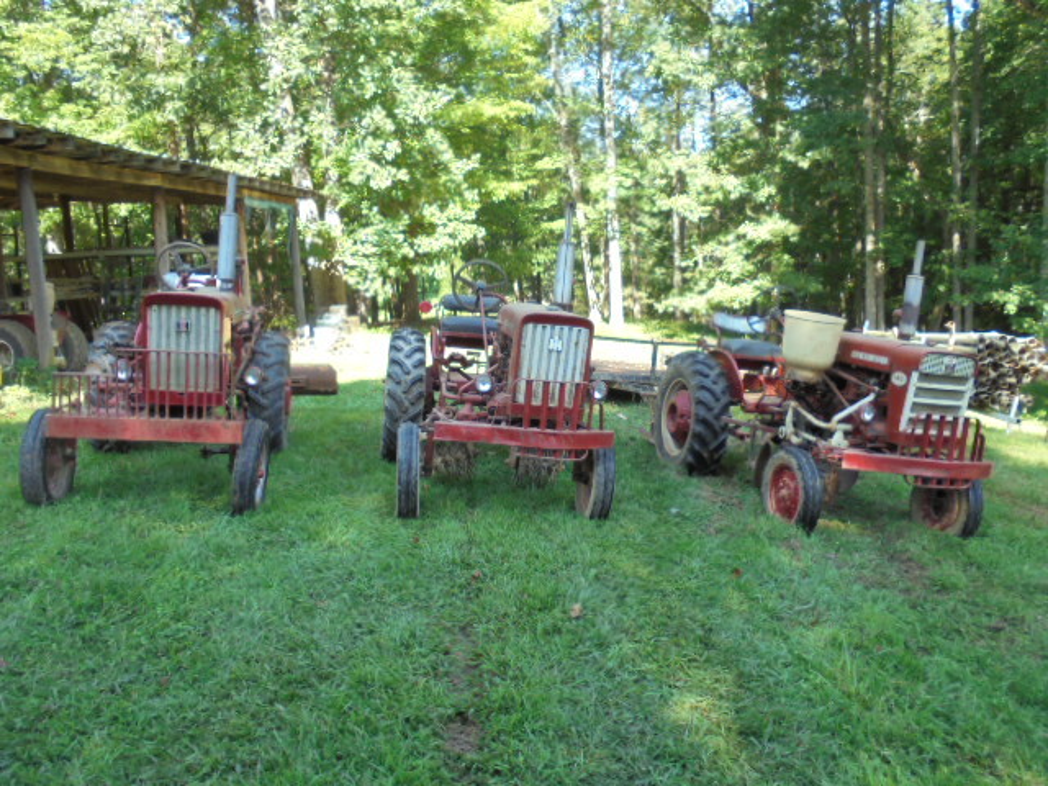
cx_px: 524
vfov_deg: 48.2
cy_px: 393
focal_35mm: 29
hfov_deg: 61.7
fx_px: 878
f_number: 3.7
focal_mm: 5.3
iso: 100
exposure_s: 1/80
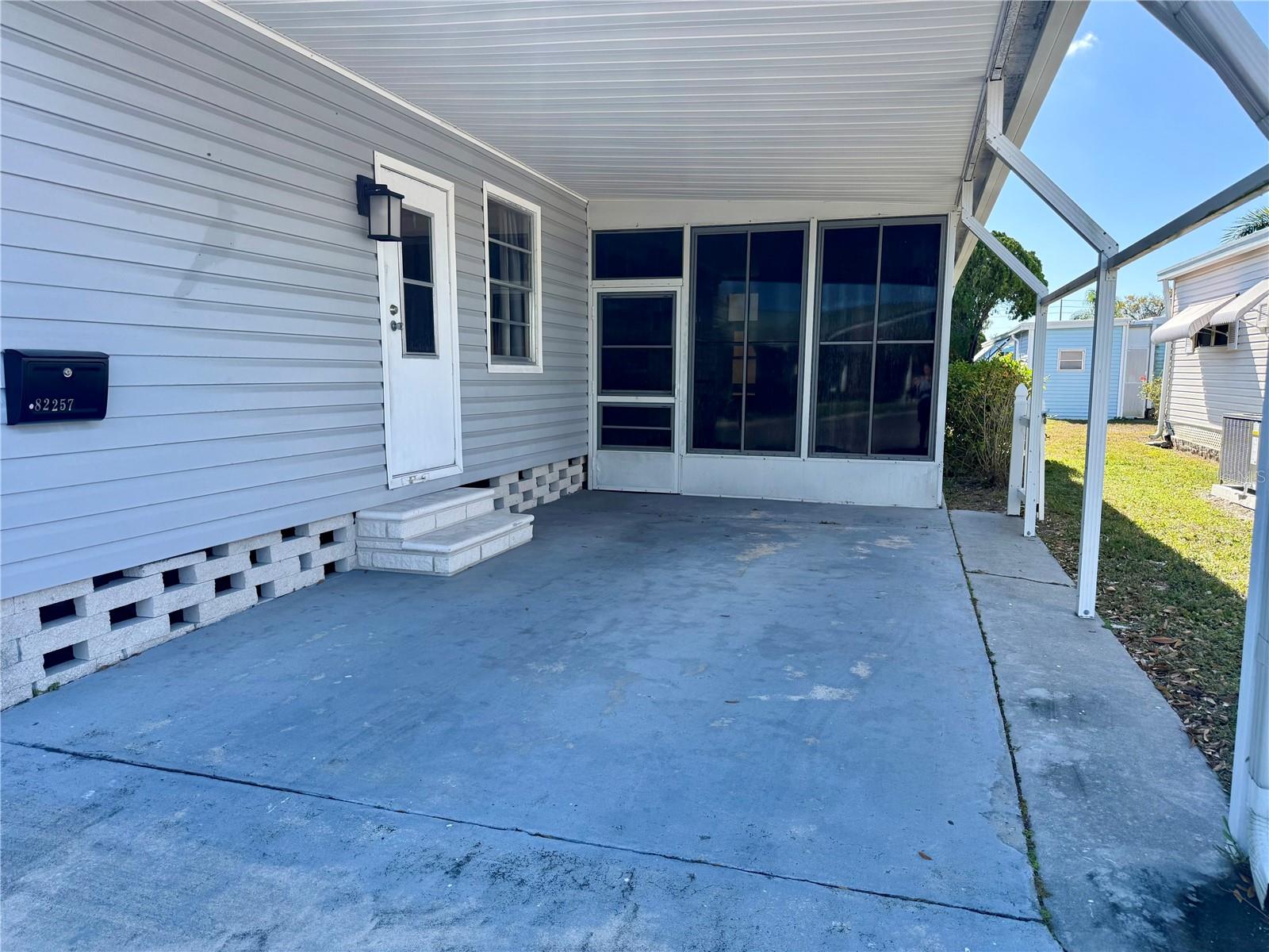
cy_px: 476
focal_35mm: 24
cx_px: 634
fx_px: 880
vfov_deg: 56.8
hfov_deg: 71.6
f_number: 1.78
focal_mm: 6.76
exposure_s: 1/1618
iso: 100
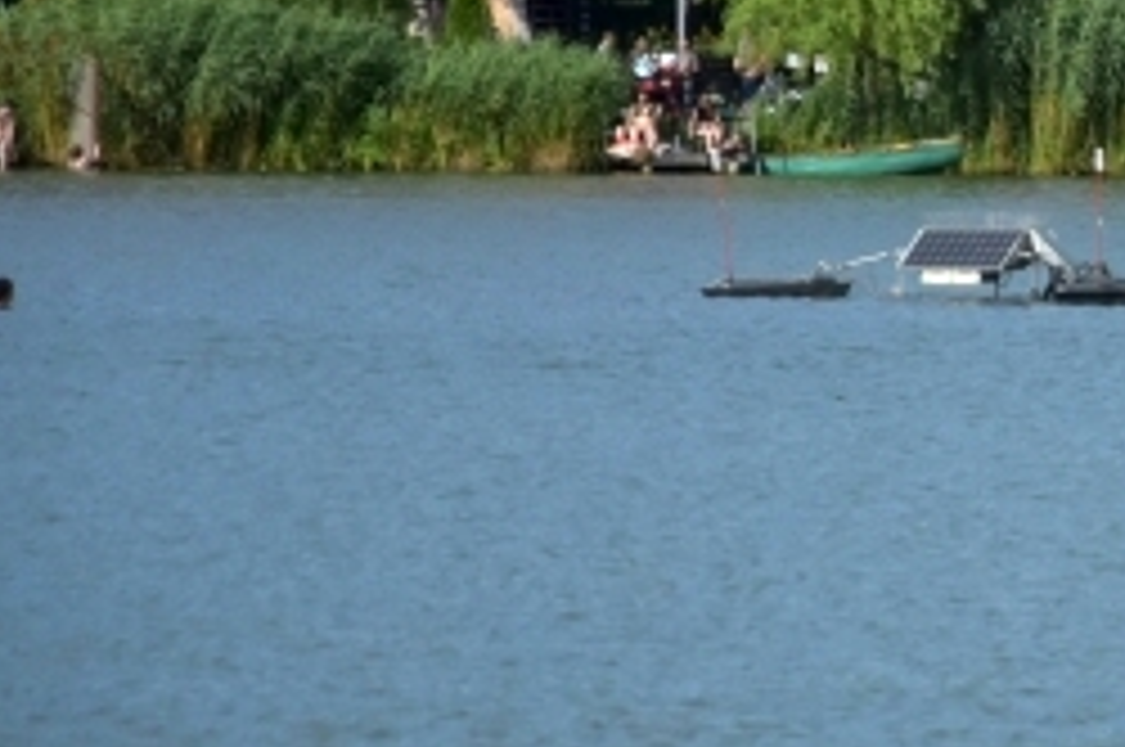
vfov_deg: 2.7
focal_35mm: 505
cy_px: -169
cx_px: 1724
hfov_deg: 4.1
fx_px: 15748
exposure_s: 1/3200
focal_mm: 105
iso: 400
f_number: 5.6
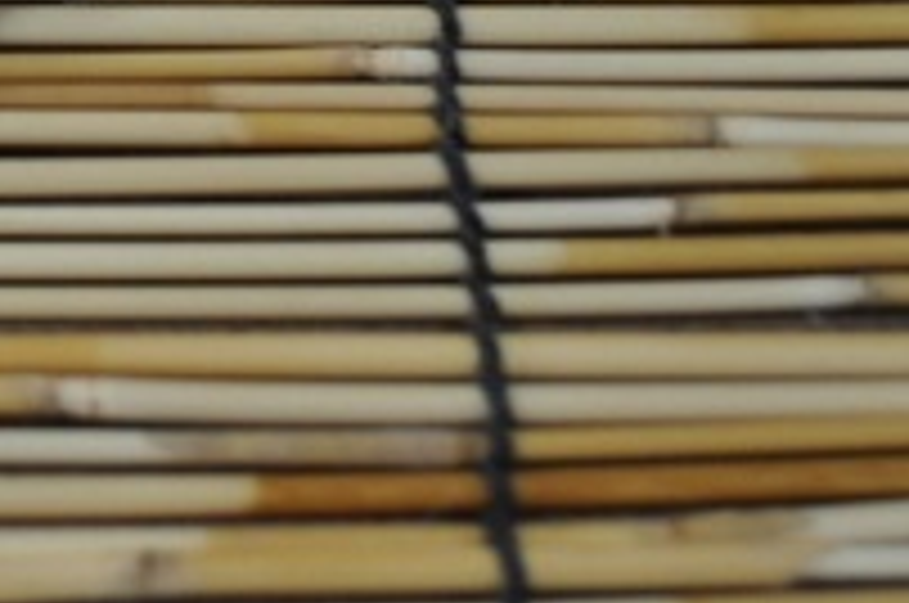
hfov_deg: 17.3
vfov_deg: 11.3
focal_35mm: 115
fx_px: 2899
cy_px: -356
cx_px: -72
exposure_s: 1/60
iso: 800
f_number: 4.5
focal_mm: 24
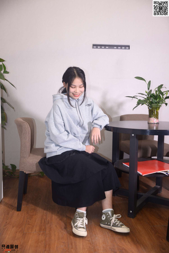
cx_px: 84
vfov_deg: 54.4
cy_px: 126
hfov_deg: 37.9
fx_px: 246
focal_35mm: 35
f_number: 5.6
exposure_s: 1/50
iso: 640
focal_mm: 35
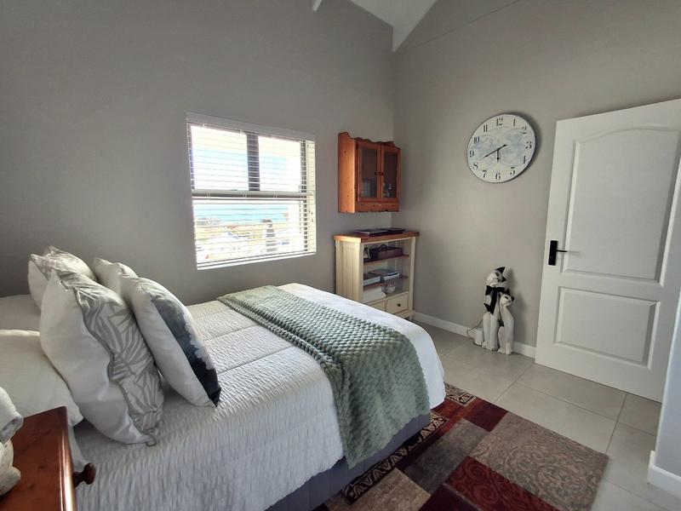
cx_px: 340
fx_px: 315
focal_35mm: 16
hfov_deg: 94.5
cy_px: 256
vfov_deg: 78.1
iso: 40
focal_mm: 1.64
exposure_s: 1/120
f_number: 2.2
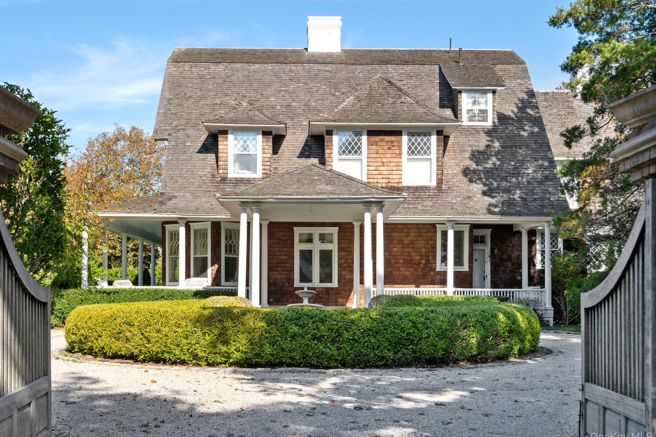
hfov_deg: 41.9
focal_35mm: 47
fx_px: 856
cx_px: 321
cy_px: 221
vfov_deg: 28.6
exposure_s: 1/250
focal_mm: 31
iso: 400
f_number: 8
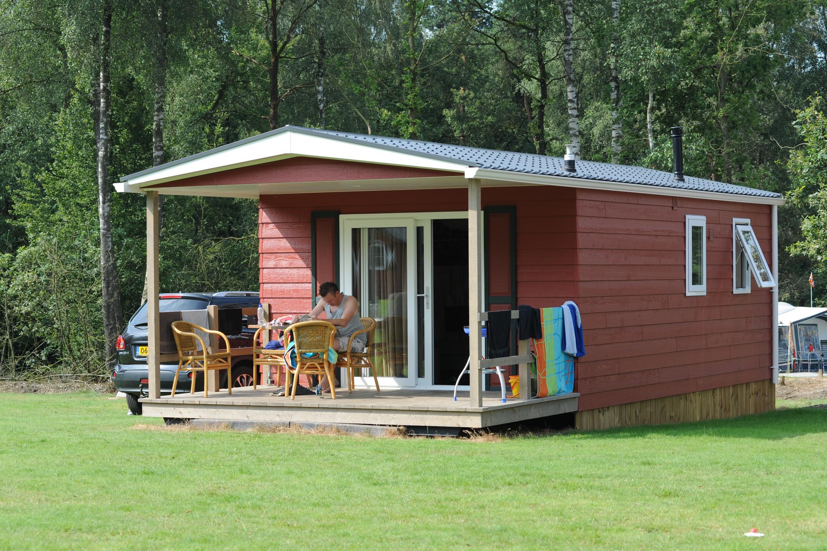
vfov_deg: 17.0
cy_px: 276
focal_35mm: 80
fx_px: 1837
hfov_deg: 25.4
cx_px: 414
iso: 200
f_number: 8
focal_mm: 80
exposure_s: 1/250
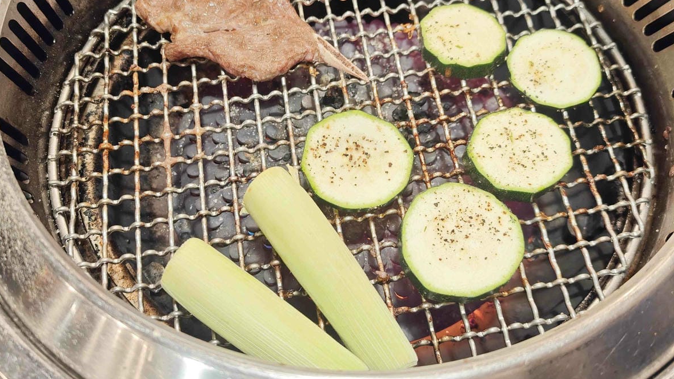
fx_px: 733
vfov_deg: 28.9
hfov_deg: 49.4
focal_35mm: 41
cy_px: 139
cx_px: 332
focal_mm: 8.72
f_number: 2
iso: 281
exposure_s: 1/60
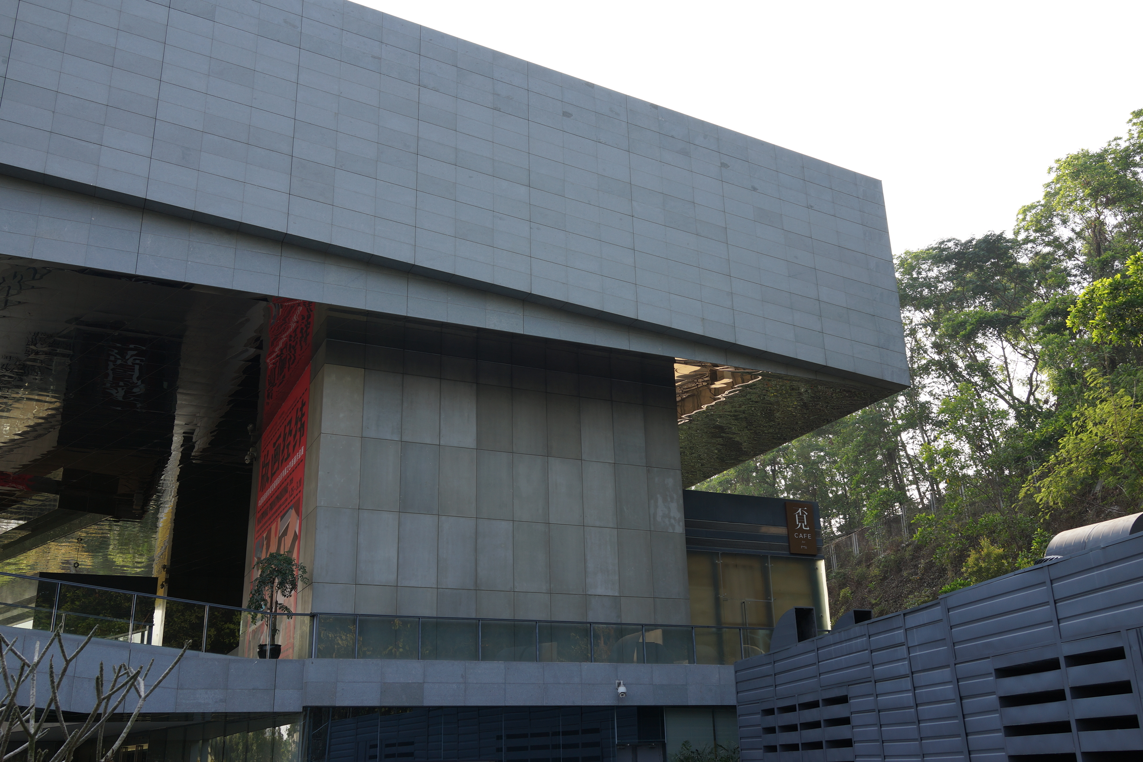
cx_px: 572
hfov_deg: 54.4
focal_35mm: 35
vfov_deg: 37.9
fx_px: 1111
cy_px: 381
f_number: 8
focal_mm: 35
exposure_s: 1/80
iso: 100
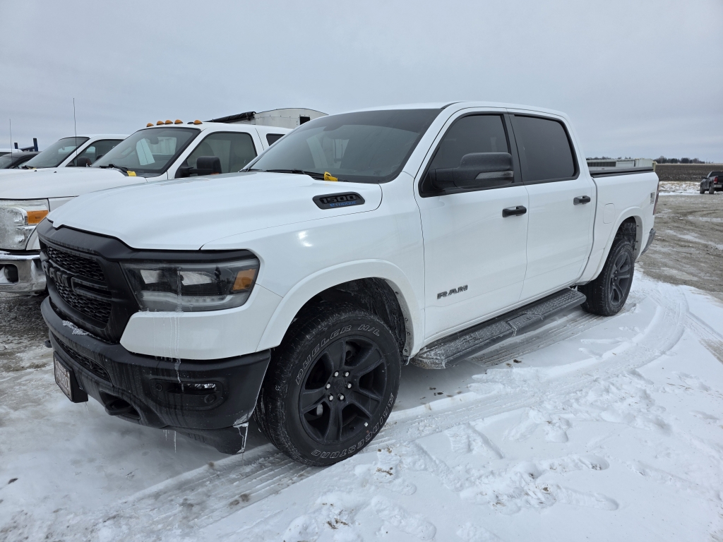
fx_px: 480
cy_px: 271
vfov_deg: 58.9
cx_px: 362
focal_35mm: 23
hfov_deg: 73.9
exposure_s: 1/5608
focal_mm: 6.3
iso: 80
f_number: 1.7
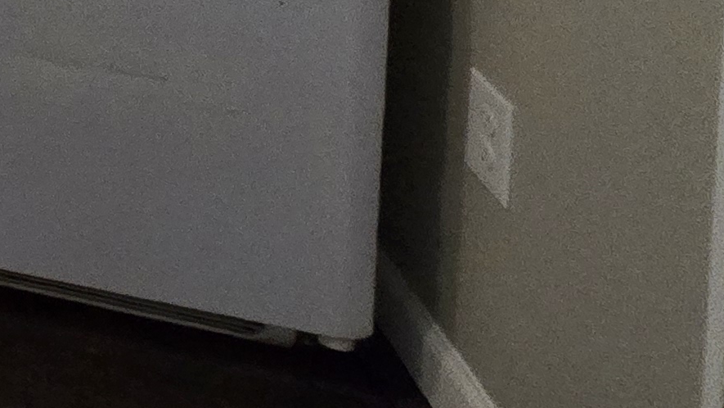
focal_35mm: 64
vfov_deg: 12.0
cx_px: -725
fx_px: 1229
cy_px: -740
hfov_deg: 19.2
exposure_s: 1/60
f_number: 2.2
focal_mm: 2.2
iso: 400
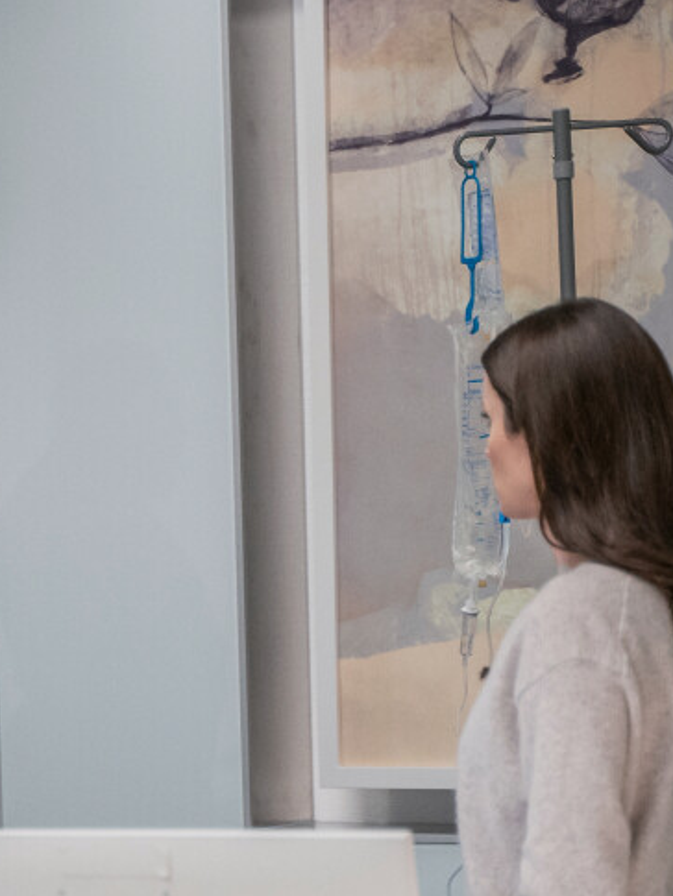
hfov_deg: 10.7
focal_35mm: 138
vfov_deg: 14.2
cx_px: 61
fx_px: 3576
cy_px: 722
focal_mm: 58
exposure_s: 1/250
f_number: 2.8
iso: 3200
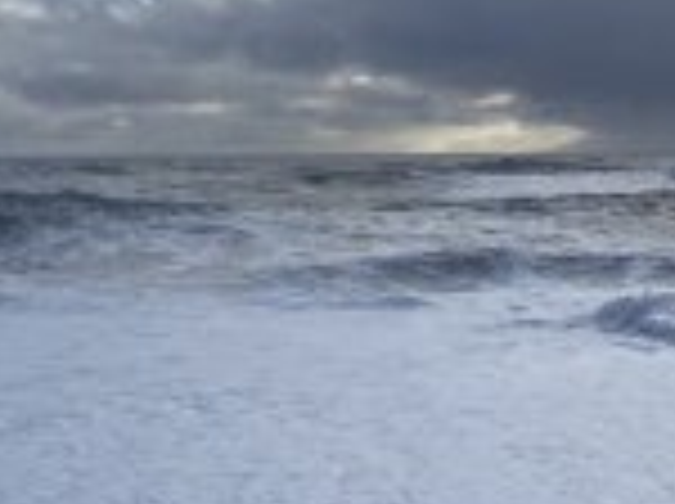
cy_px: 155
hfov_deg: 25.6
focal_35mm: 73
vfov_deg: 20.0
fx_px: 1421
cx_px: 648
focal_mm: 4.25
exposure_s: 1/3610
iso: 32
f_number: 1.8
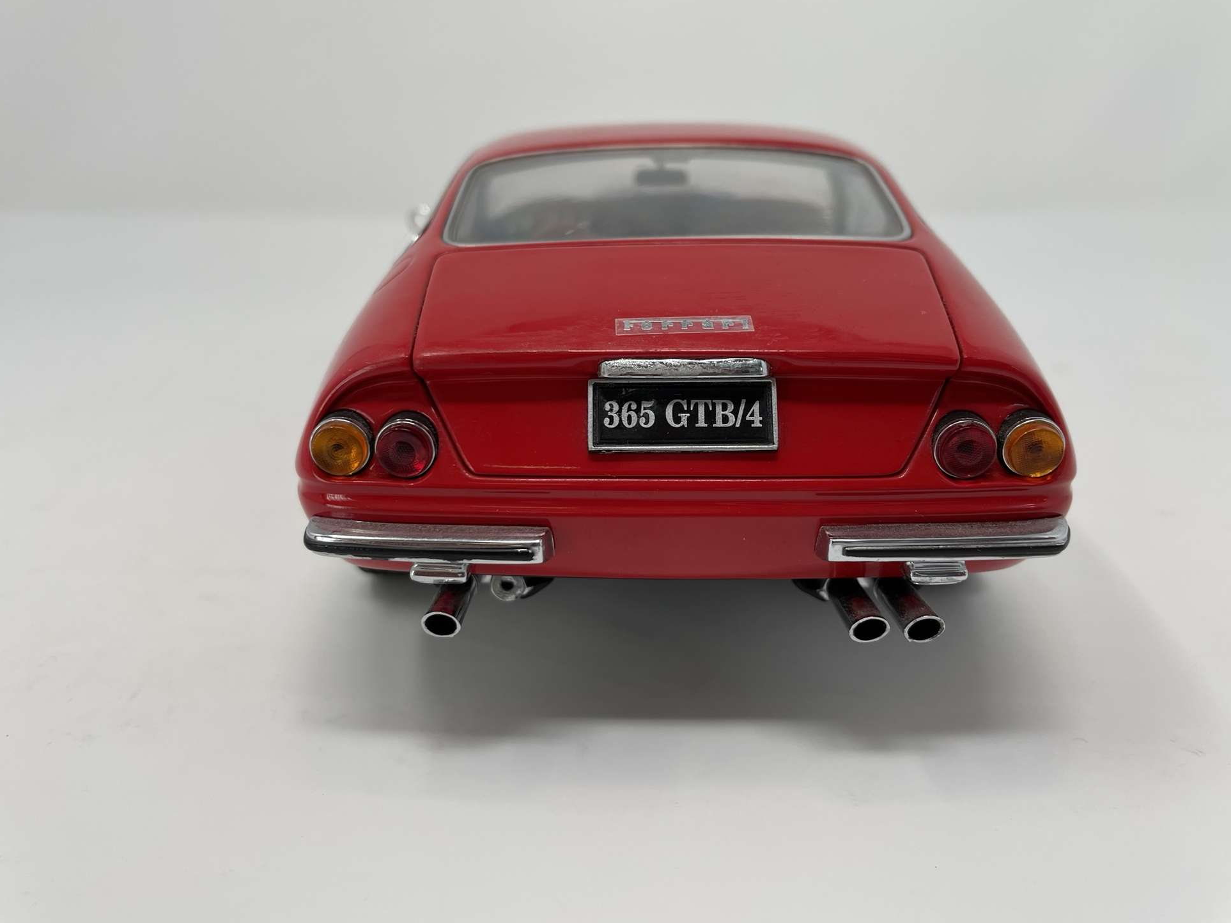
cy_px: 446
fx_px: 960
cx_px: 603
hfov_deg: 65.3
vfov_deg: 51.3
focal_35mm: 27
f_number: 1.6
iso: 32
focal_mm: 4.2
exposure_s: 1/317
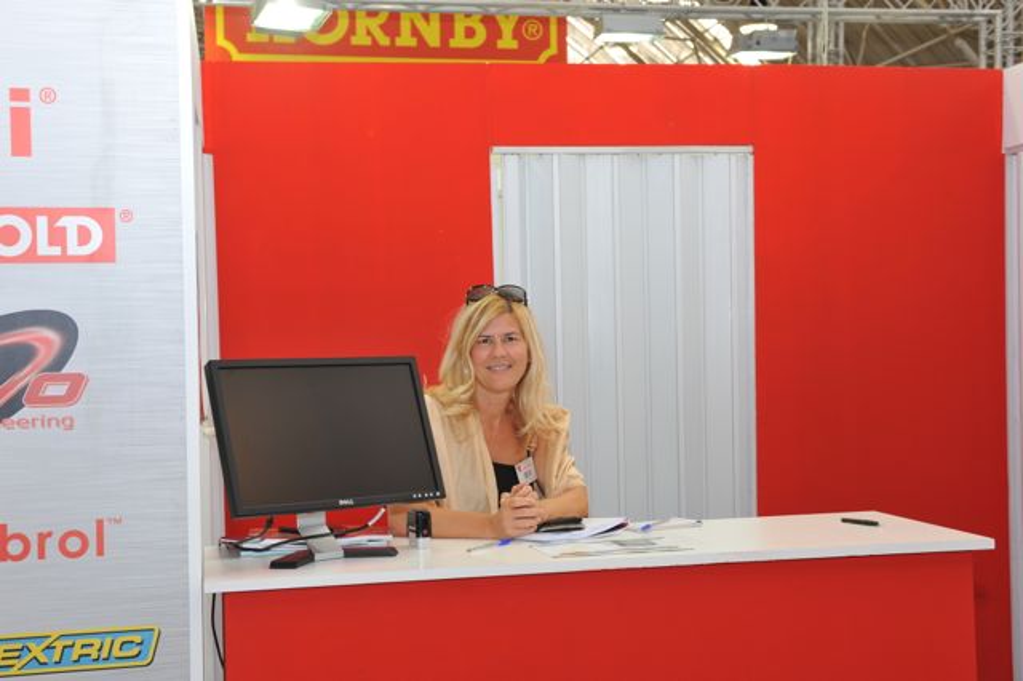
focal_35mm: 52
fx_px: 1477
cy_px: 340
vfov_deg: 26.0
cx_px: 512
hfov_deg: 38.2
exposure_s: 1/50
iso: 640
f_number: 8
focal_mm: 52
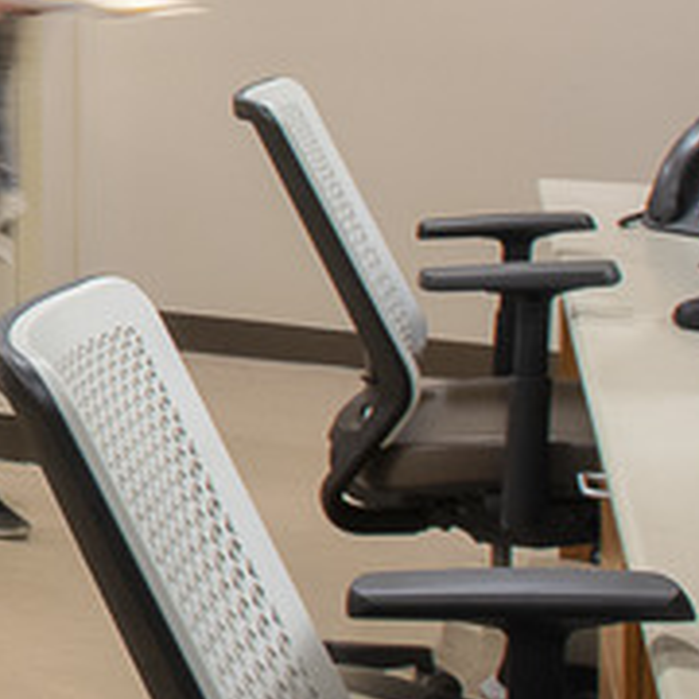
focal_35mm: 99
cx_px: -1083
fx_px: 2262
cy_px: -85
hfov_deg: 12.6
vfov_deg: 17.0
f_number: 11
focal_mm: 14
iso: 400
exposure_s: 1/2
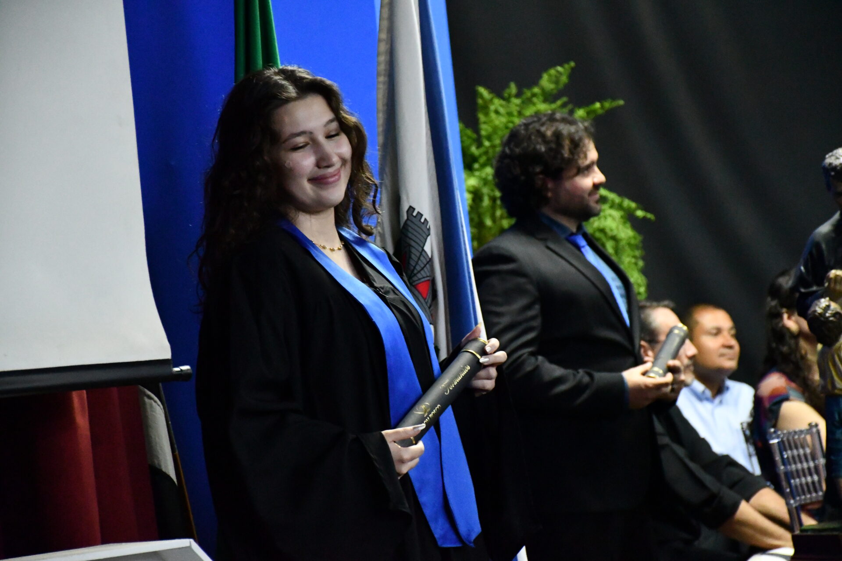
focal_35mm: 142
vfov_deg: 9.7
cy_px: 280
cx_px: 421
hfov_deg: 14.4
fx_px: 3321
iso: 12800
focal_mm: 95
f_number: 5.3
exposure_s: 1/80
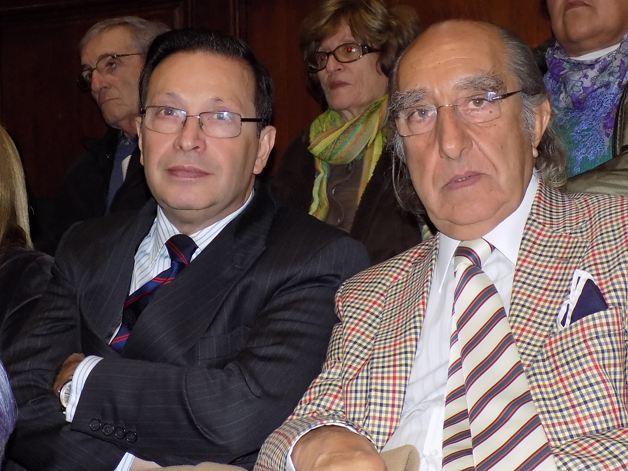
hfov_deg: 25.0
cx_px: 314
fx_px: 1415
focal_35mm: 78
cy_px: 236
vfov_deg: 18.9
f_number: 4.3
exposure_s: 1/30
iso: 500
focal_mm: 13.9
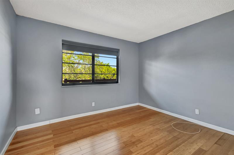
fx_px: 97
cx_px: 117
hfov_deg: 100.4
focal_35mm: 15
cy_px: 78
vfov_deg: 77.2
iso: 1000
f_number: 8
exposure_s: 1/2.5
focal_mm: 10
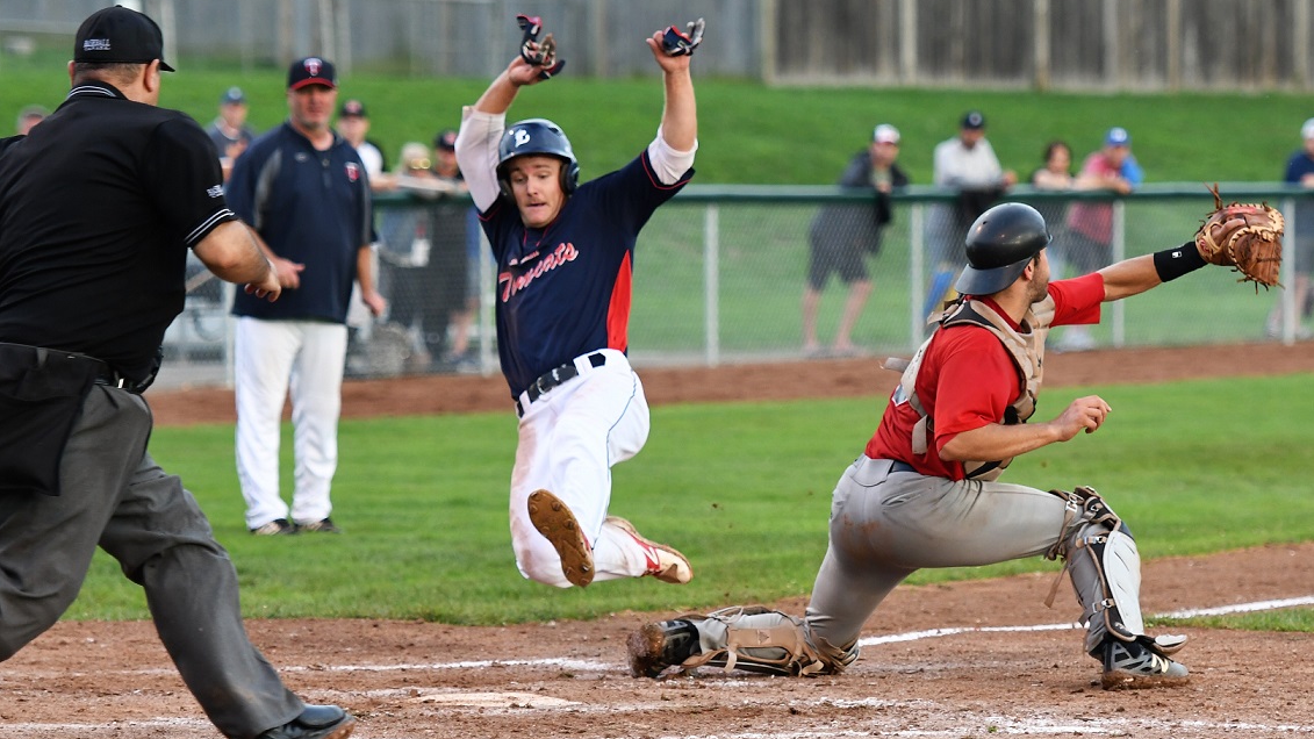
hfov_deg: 11.4
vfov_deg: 6.4
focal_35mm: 189
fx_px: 6585
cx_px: 658
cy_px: 412
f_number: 2.8
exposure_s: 1/1000
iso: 800
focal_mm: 120
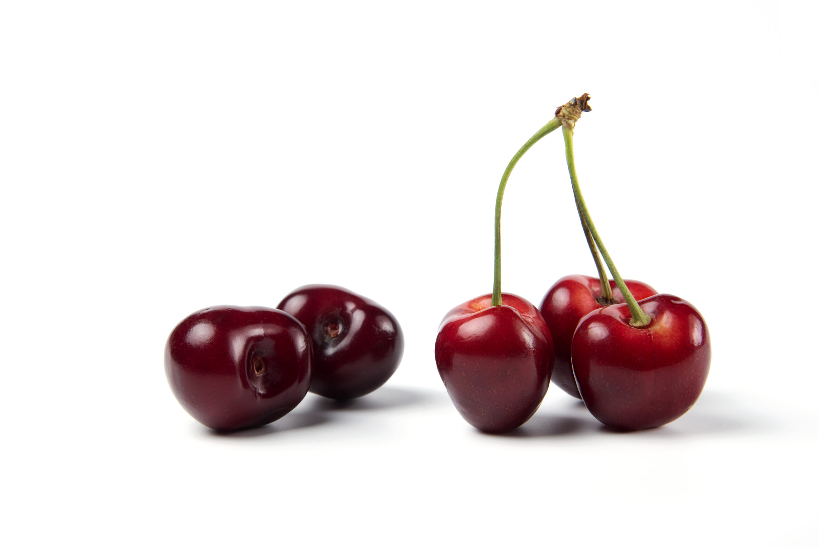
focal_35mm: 120
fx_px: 2731
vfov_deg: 11.4
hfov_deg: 17.1
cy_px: 274
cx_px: 410
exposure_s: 1/125
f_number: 14
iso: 250
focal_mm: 120
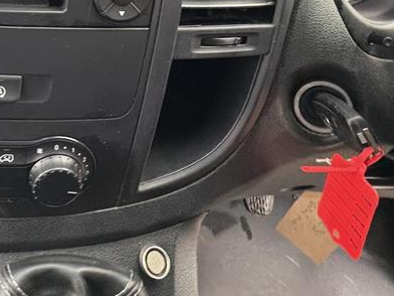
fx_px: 364
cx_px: 41
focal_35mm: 32
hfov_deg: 50.5
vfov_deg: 37.3
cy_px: -26
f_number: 2.2
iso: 500
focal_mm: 2.22
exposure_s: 1/60
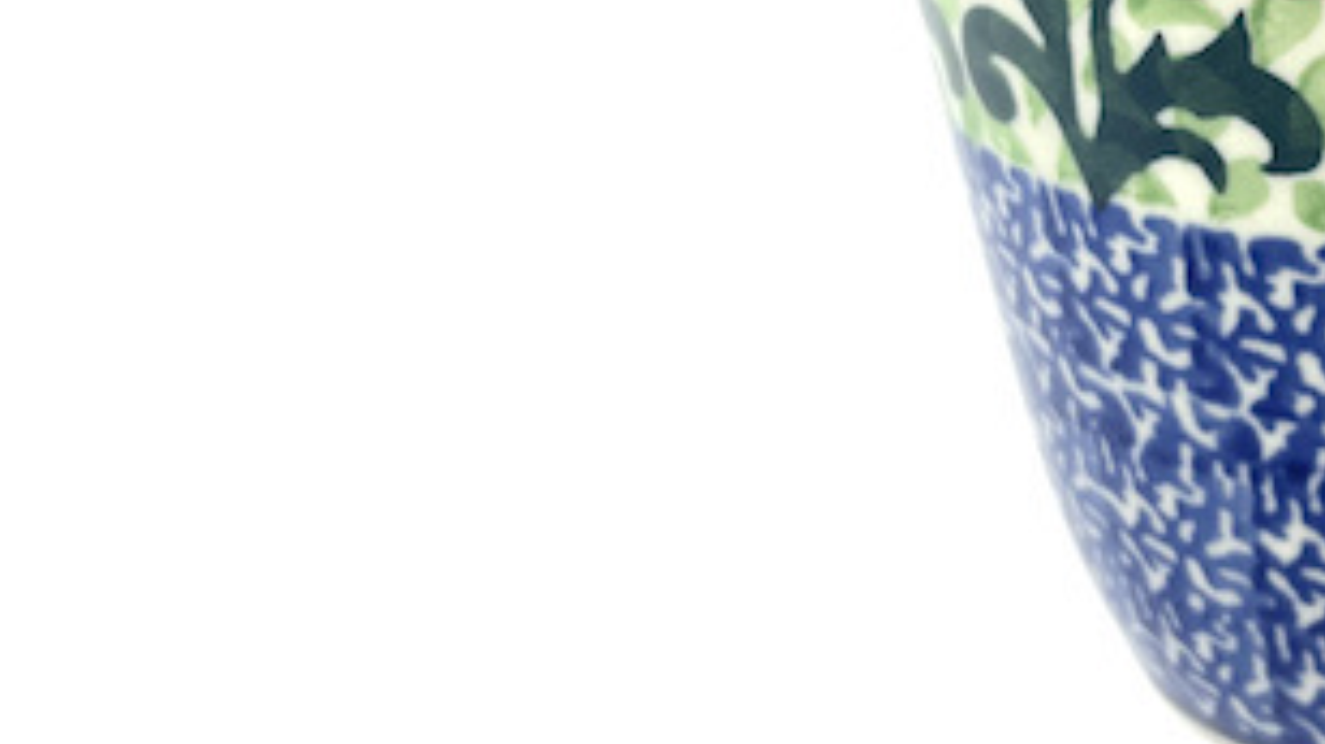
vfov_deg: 16.7
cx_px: 1540
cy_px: -148
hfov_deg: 27.4
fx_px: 2423
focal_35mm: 69
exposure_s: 1/370
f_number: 1.6
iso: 32
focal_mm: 5.1
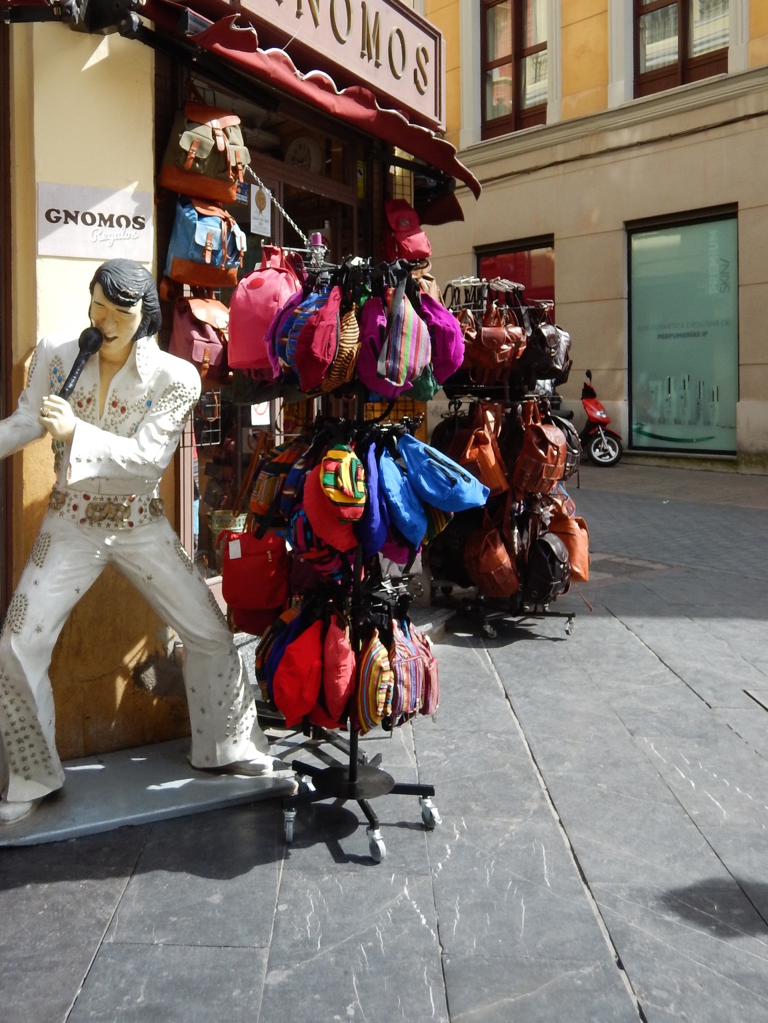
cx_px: 314
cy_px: 384
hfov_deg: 44.0
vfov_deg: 56.1
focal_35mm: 32
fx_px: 947
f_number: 2.8
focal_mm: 4.3
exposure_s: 1/800
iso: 125
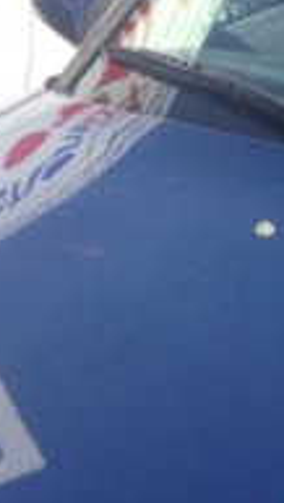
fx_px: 2109
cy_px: 396
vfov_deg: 13.5
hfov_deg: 7.1
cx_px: 750
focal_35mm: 158
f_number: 2.4
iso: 50
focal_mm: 4.28
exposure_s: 1/824
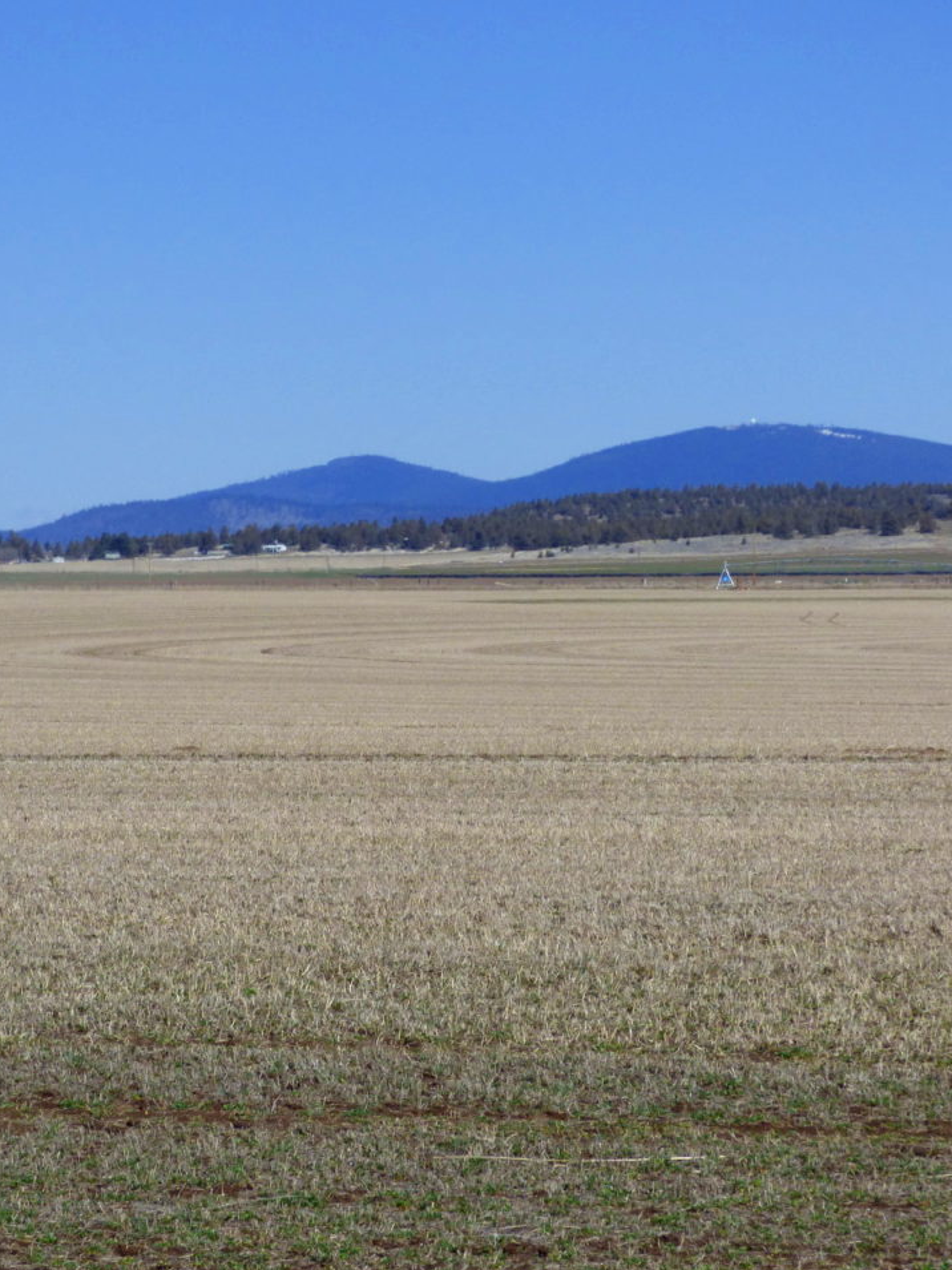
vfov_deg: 10.7
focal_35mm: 185
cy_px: 637
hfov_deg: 8.0
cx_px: 378
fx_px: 6785
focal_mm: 22.39
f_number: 5.2
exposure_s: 1/1000
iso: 100
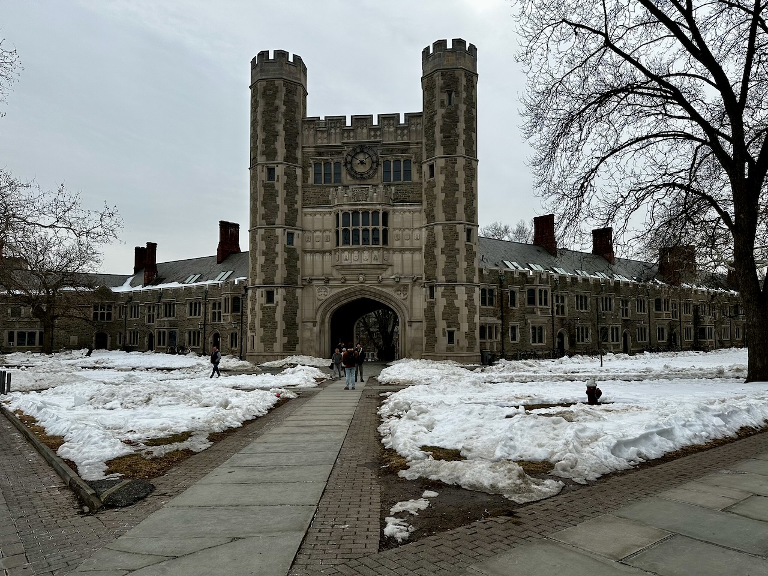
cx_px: 384
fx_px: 532
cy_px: 288
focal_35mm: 24
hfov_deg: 71.6
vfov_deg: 56.8
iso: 80
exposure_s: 1/4016
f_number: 1.78
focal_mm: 6.86
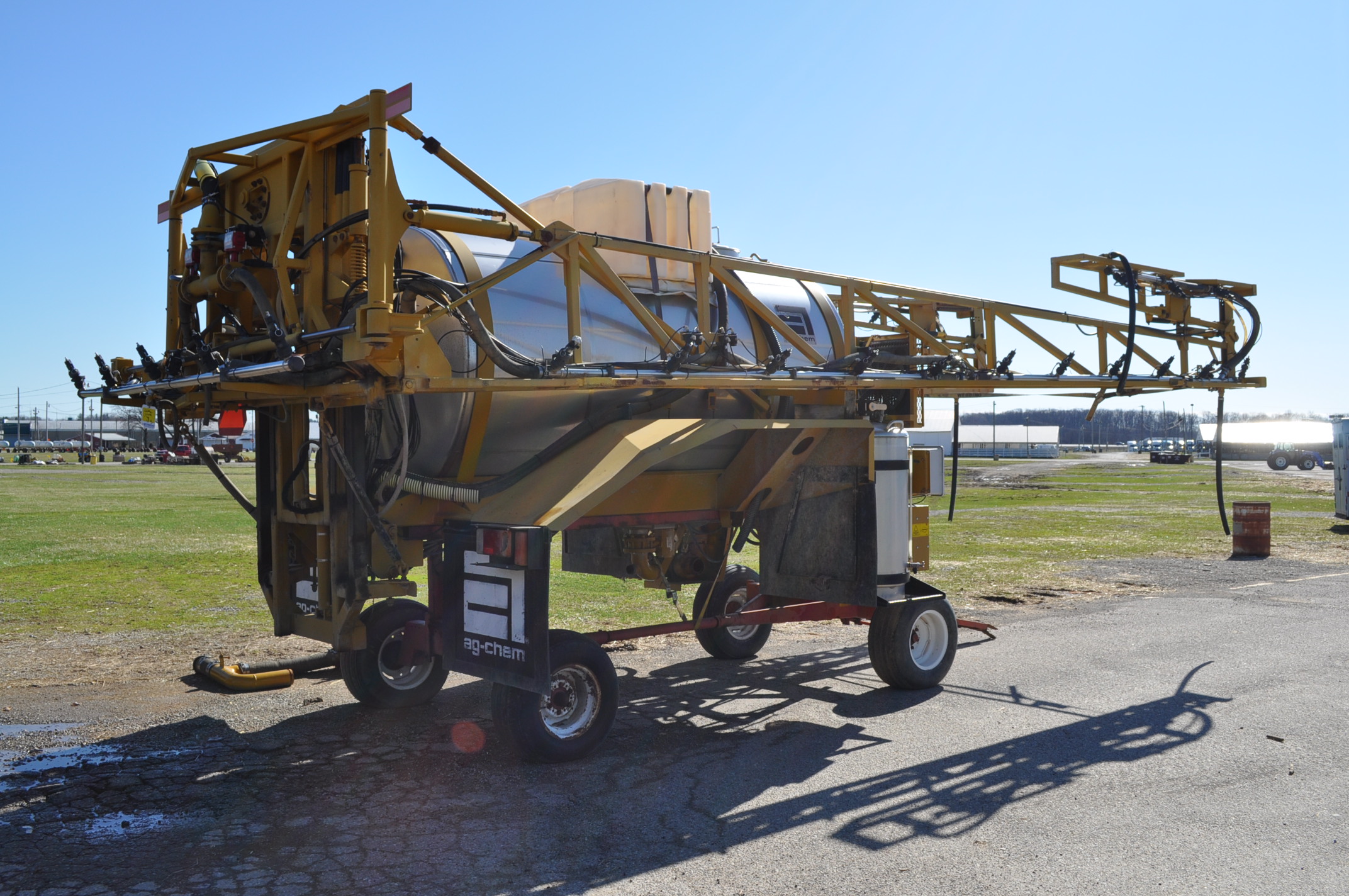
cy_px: 448
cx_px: 674
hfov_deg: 57.3
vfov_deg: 39.9
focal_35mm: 33
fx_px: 1235
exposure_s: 1/320
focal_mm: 22
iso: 200
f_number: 9
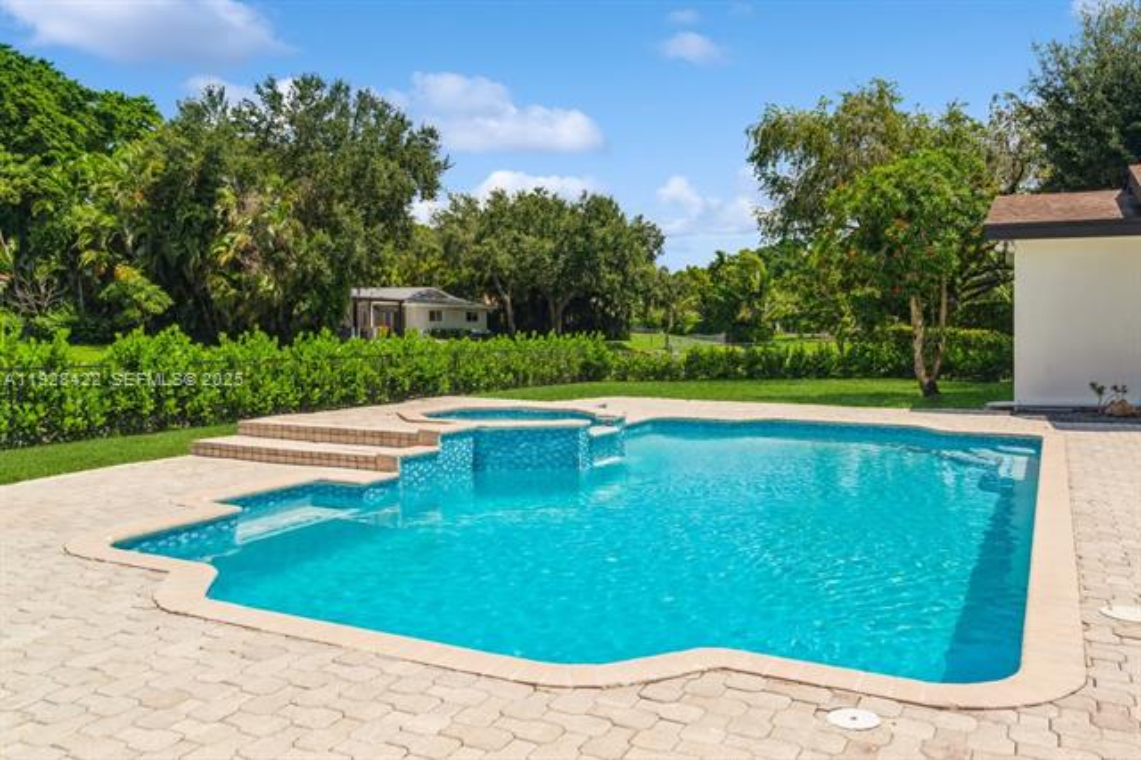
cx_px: 570
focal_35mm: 30
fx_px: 950
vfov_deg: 43.6
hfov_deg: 62.0
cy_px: 380
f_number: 8
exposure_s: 1/1250
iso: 200
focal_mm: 30
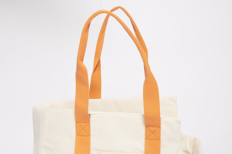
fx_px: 535
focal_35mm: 83
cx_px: 117
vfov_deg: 16.4
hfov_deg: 24.5
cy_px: 100
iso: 320
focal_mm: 55
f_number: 11
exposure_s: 1/160
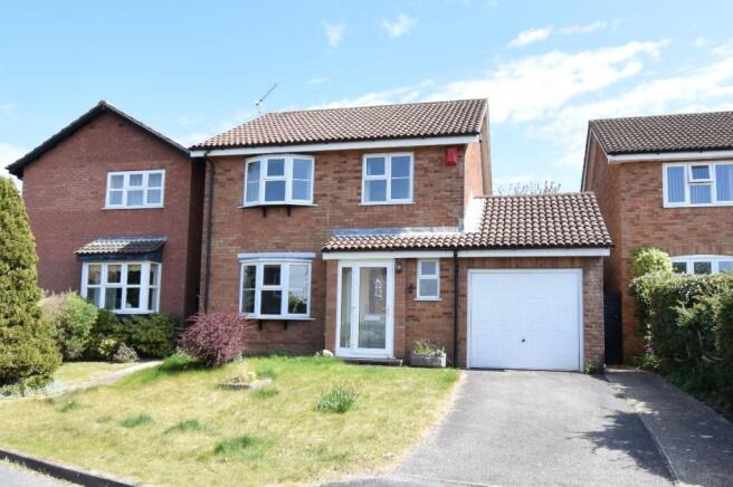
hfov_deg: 100.4
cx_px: 366
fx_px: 305
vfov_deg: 77.2
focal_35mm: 15
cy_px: 244
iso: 400
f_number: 6.3
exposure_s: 1/500
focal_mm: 10
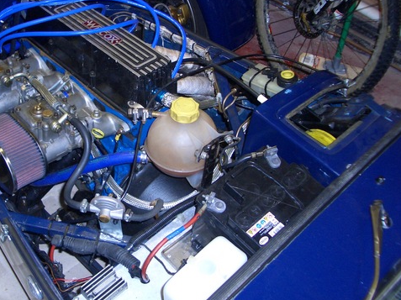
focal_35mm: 47
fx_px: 544
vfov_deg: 30.8
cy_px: 130
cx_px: 142
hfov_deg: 40.1
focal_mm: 5.8
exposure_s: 1/60
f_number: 2.6
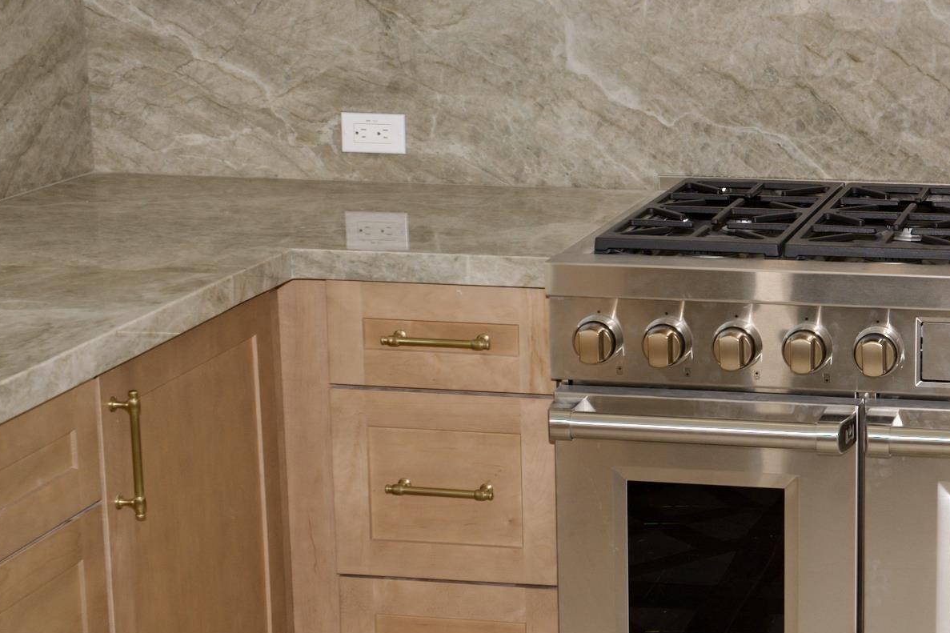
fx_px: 2322
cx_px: 859
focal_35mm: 88
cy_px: 312
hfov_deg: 22.5
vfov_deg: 15.5
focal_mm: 34
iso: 100
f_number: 10
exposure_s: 1/60
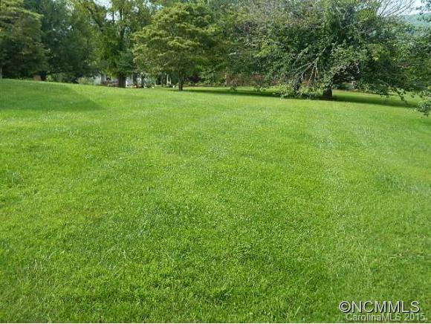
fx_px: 511
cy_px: 162
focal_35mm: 41
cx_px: 216
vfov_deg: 35.2
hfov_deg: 45.7
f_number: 3.5
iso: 80
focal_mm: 7.3
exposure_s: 1/320
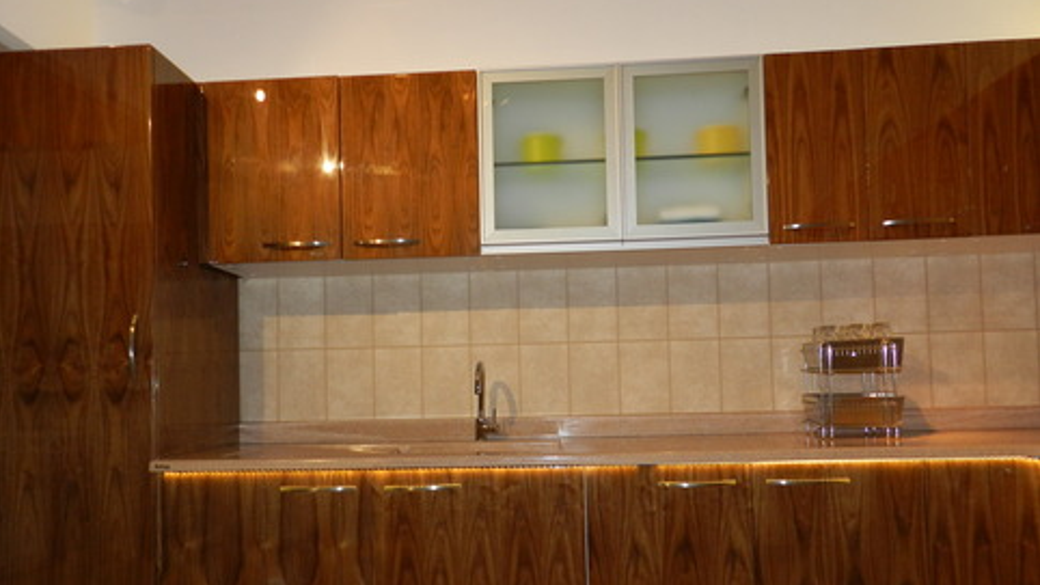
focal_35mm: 26
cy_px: 357
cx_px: 503
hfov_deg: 71.9
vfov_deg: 44.1
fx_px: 717
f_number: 3.4
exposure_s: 1/30
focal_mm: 4
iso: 200
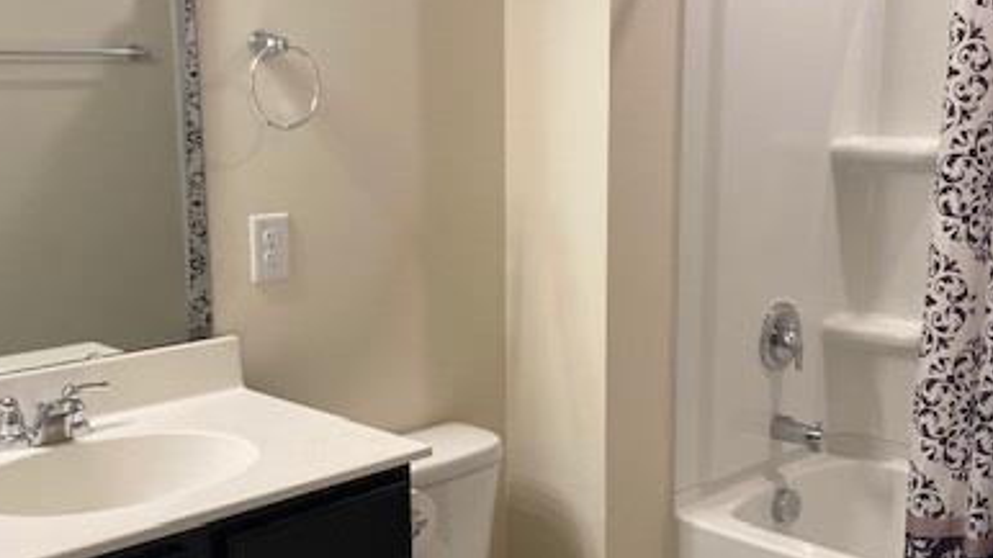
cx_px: 494
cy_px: 316
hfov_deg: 43.7
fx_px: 1237
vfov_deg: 25.4
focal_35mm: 47
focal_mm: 4.25
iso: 125
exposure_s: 1/120
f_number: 1.8
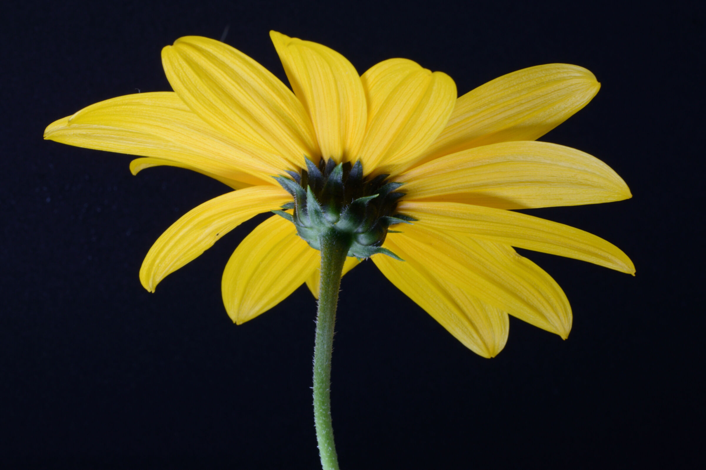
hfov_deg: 13.1
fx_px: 3086
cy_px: 235
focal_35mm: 158
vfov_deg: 8.7
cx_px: 353
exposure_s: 1/8
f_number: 29
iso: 200
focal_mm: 105
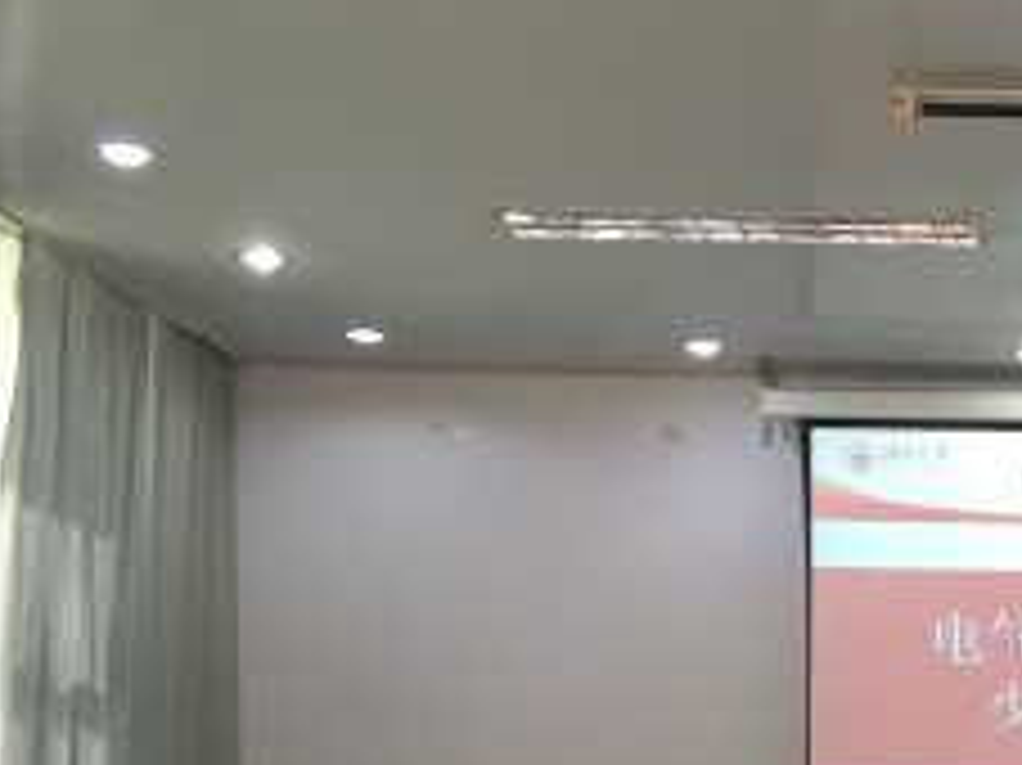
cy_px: 882
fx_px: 2715
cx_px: 1211
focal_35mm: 92
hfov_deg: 20.1
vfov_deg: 15.5
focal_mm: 4.15
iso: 40
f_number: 2.2
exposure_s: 1/33
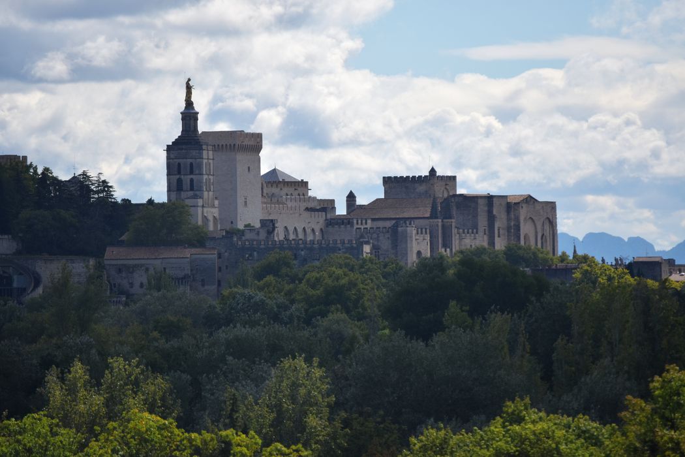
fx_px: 5708
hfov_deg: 6.9
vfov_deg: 4.6
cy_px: 228
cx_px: 342
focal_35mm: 300
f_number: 5.6
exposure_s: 1/2000
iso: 280
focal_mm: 200
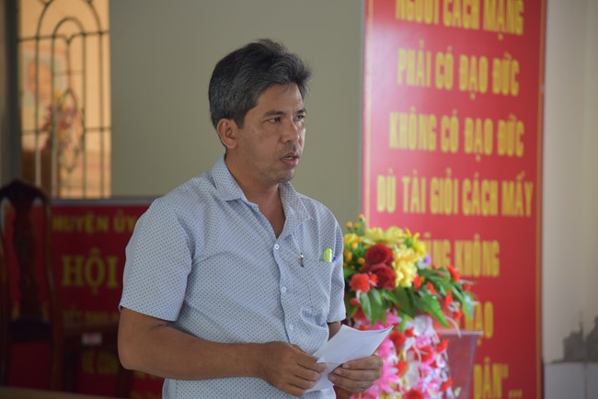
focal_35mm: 110
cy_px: 200
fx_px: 1828
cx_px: 299
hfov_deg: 18.6
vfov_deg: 12.5
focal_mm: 110
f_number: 4
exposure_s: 1/60
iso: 640
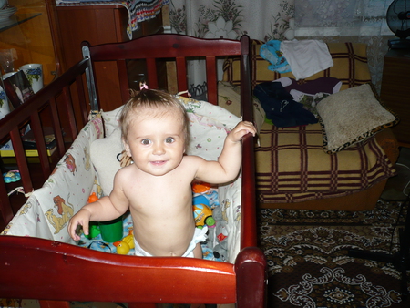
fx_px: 415
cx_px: 205
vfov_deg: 40.7
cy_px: 154
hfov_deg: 52.6
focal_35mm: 35
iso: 100
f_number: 2.8
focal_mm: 5.8
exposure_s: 1/30
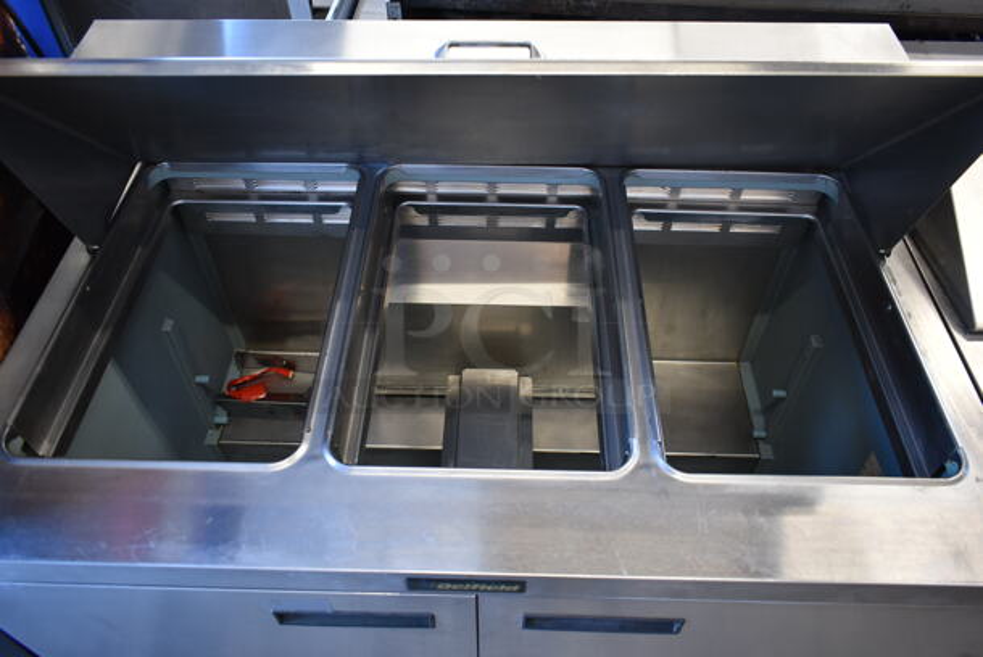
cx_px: 492
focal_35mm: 27
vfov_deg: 48.0
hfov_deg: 67.3
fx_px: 738
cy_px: 328
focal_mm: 18
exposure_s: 1/30
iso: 640
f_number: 3.5
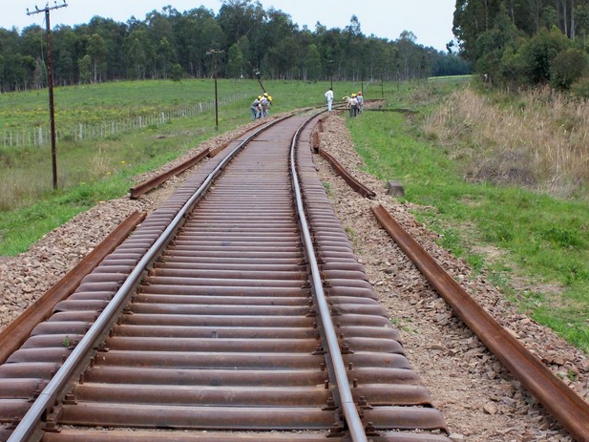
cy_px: 221
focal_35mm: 112
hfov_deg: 17.6
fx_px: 1906
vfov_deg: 13.2
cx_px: 286
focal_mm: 18.6
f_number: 4.8
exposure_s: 1/320
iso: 80
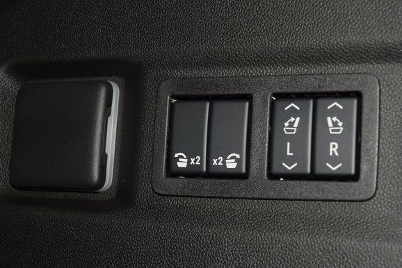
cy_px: 141
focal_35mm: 83
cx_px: 209
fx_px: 927
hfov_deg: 24.5
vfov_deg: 16.5
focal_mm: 50
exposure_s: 1/60
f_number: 8
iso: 100
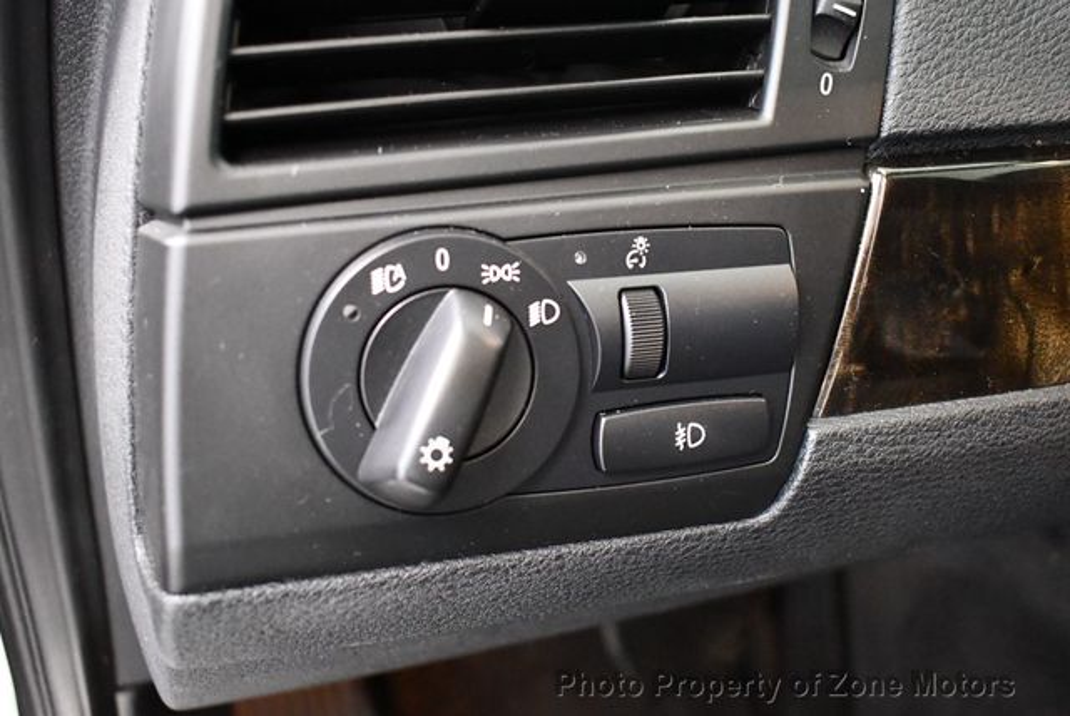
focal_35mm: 36
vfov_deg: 36.9
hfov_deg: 53.1
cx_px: 535
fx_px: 1071
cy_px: 358
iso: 6400
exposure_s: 1/60
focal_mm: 18
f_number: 3.5
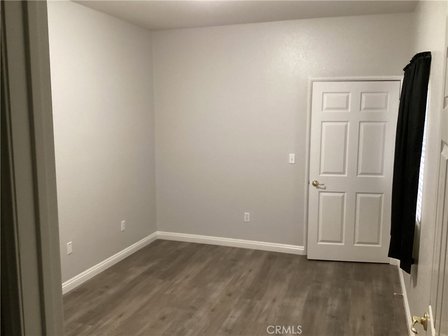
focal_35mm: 31
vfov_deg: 45.4
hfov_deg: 58.4
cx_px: 224
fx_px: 401
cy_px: 168
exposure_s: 1/30
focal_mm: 3.3
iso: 400
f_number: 2.4
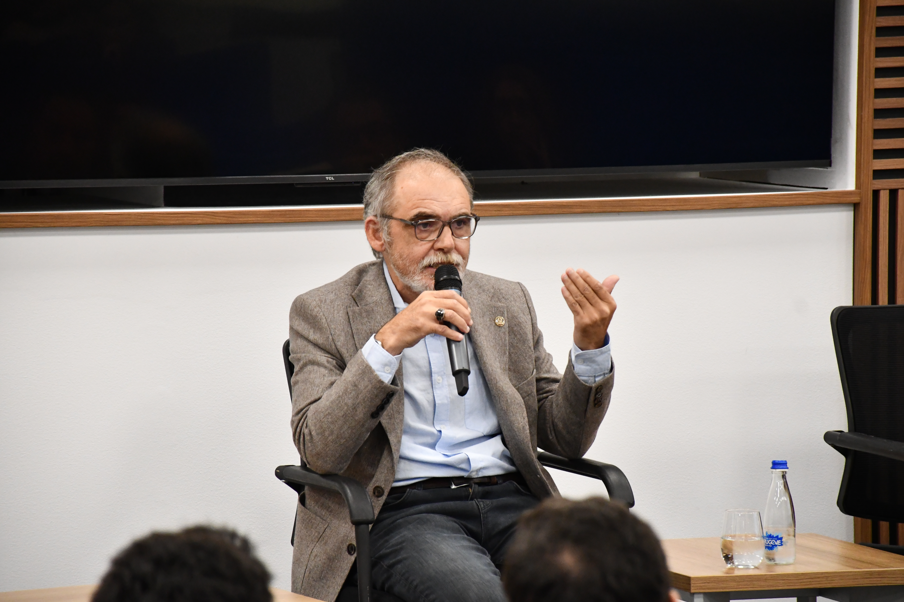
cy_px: 301
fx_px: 5273
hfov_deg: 9.8
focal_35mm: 210
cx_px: 452
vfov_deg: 6.5
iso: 3600
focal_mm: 140
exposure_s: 1/125
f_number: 5.6
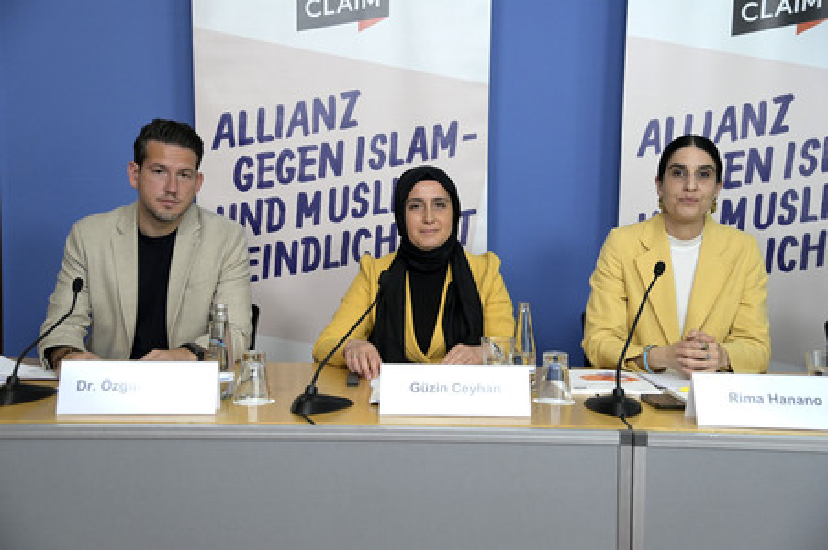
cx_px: 414
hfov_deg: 41.1
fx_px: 1103
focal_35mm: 48
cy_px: 275
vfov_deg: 28.0
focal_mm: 48
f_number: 4
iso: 4000
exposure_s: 1/2000
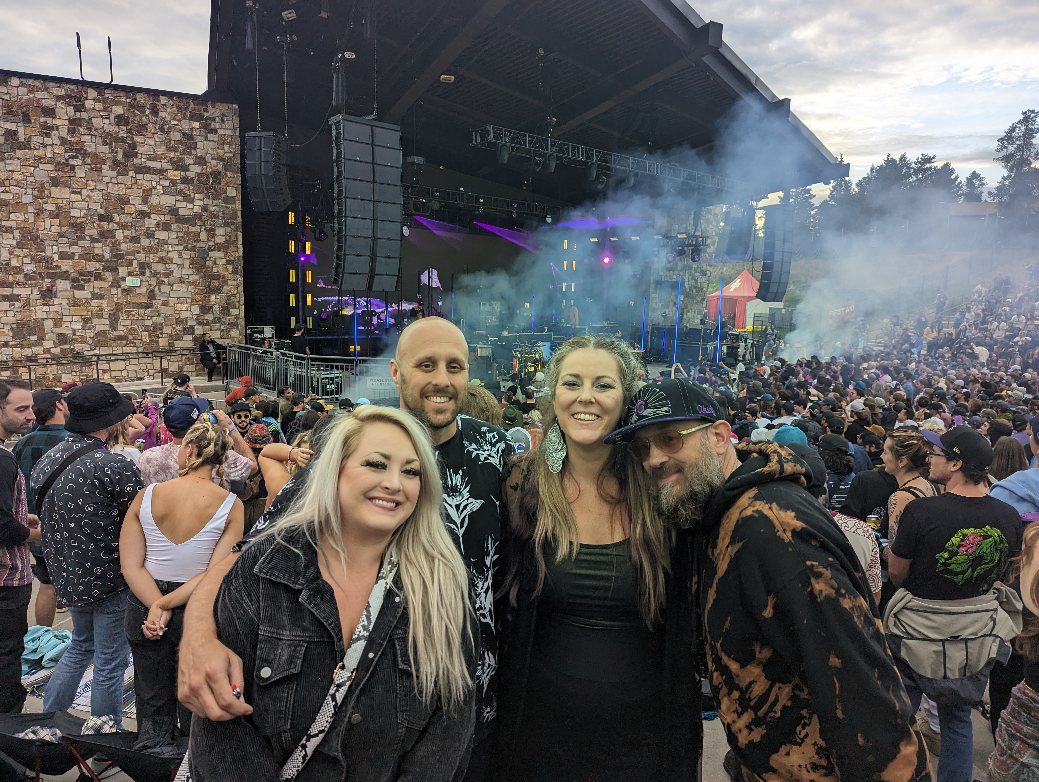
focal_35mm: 24
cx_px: 520
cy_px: 391
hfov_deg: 71.5
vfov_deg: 56.9
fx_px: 721
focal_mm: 6.81
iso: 59
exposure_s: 1/250
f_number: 1.85
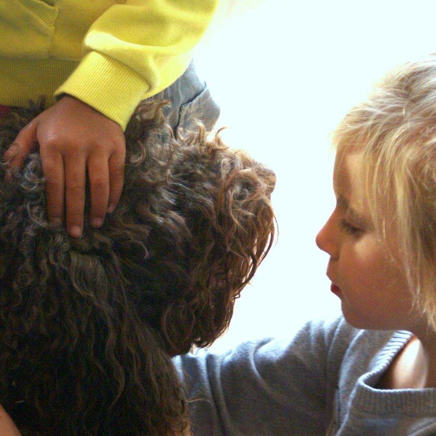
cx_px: 220
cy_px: 245
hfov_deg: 11.4
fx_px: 2180
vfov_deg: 11.4
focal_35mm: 153
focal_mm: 70
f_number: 5.6
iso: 400
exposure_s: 1/100
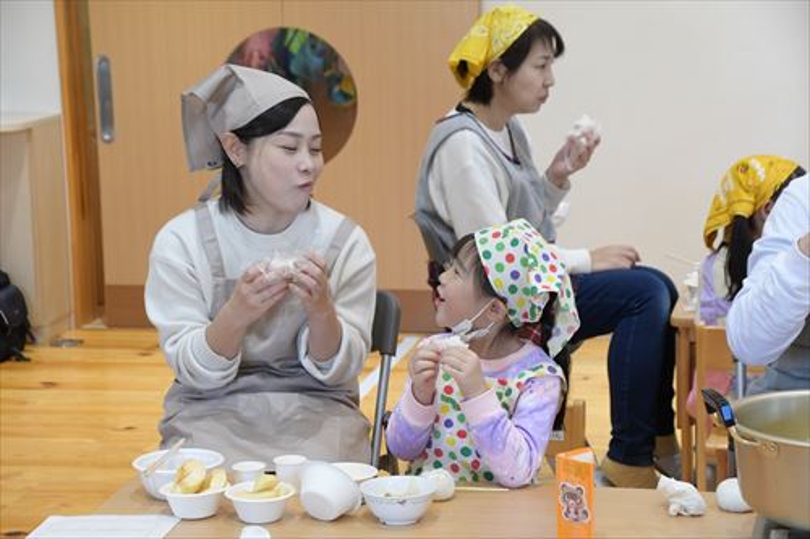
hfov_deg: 21.9
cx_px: 405
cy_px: 270
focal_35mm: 93
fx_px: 2092
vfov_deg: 14.7
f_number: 6.3
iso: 3200
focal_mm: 62
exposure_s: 1/160
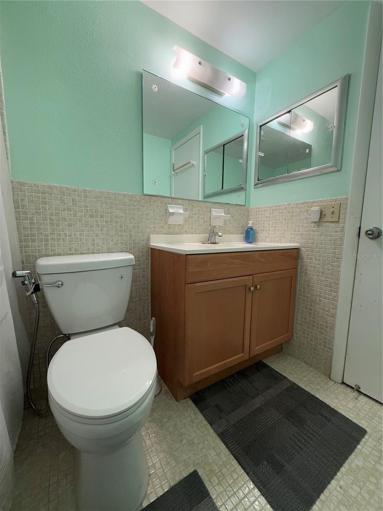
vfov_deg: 102.1
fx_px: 207
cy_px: 256
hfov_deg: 85.7
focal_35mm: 14
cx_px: 192
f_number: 2.2
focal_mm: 2.22
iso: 320
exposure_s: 1/120
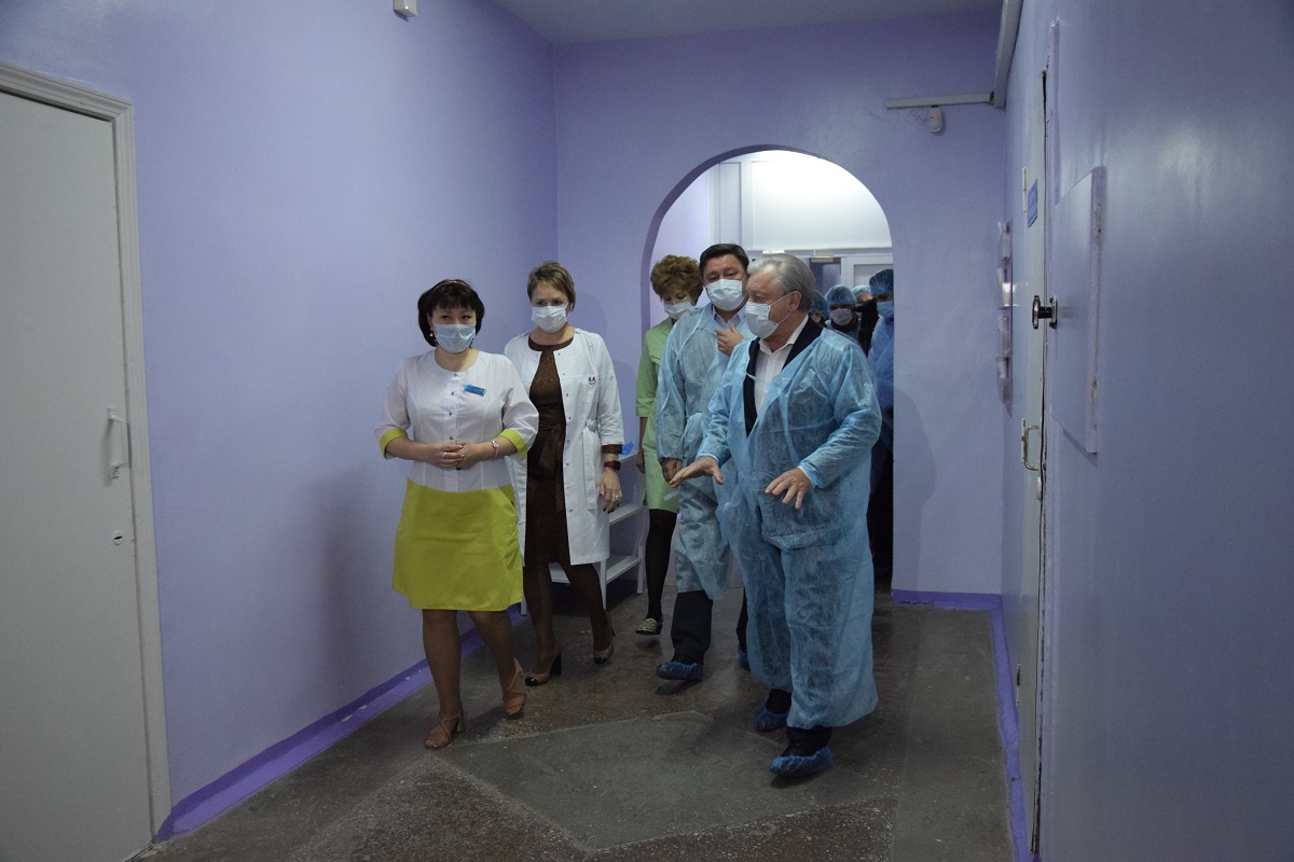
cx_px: 647
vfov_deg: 41.7
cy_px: 431
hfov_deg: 59.5
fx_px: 1132
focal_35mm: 32
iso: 3200
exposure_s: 1/250
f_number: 3.8
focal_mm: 21
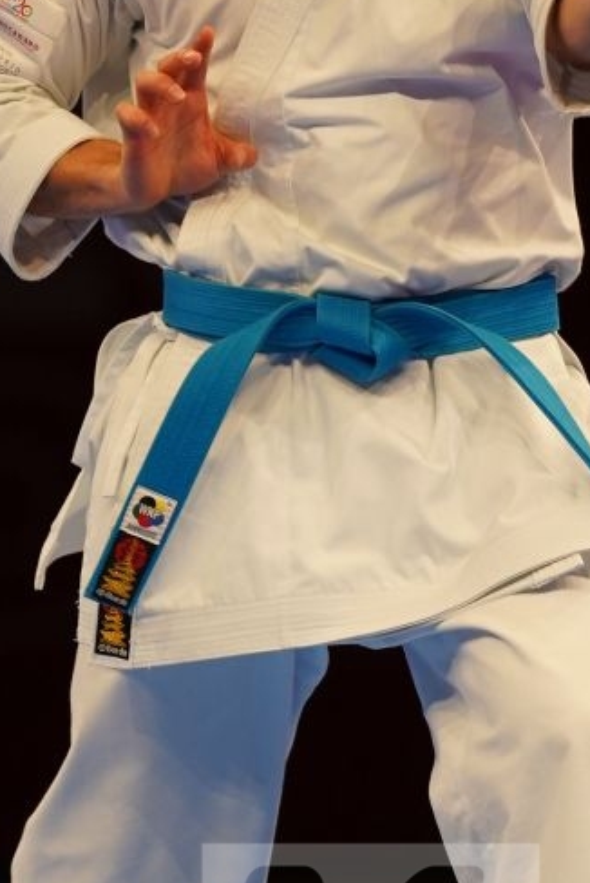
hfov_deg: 2.1
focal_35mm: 656
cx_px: 371
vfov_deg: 3.1
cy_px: 366
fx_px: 16103
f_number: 2.8
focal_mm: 178
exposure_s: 1/500
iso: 1000
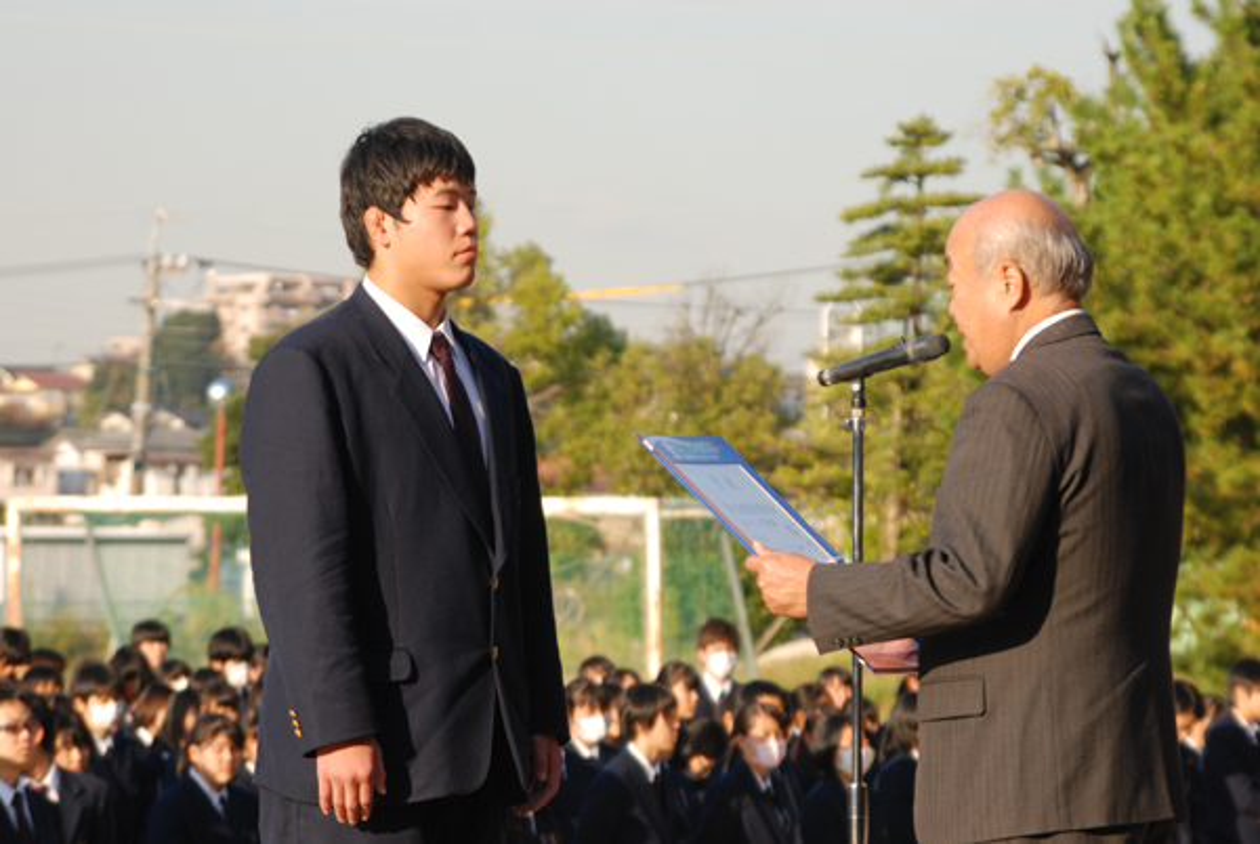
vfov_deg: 9.2
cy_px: 422
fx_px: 5258
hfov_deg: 13.7
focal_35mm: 150
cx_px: 630
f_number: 5.6
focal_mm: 100
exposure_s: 1/640
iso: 400
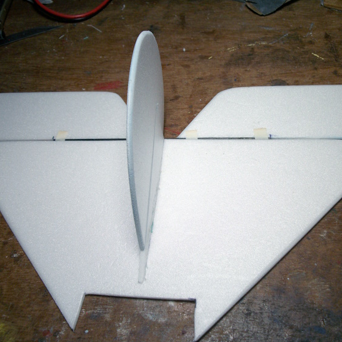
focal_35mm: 38
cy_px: 171
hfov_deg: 43.8
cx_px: 183
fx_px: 425
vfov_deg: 43.9
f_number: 2.9
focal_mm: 5.7
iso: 80
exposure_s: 1/200
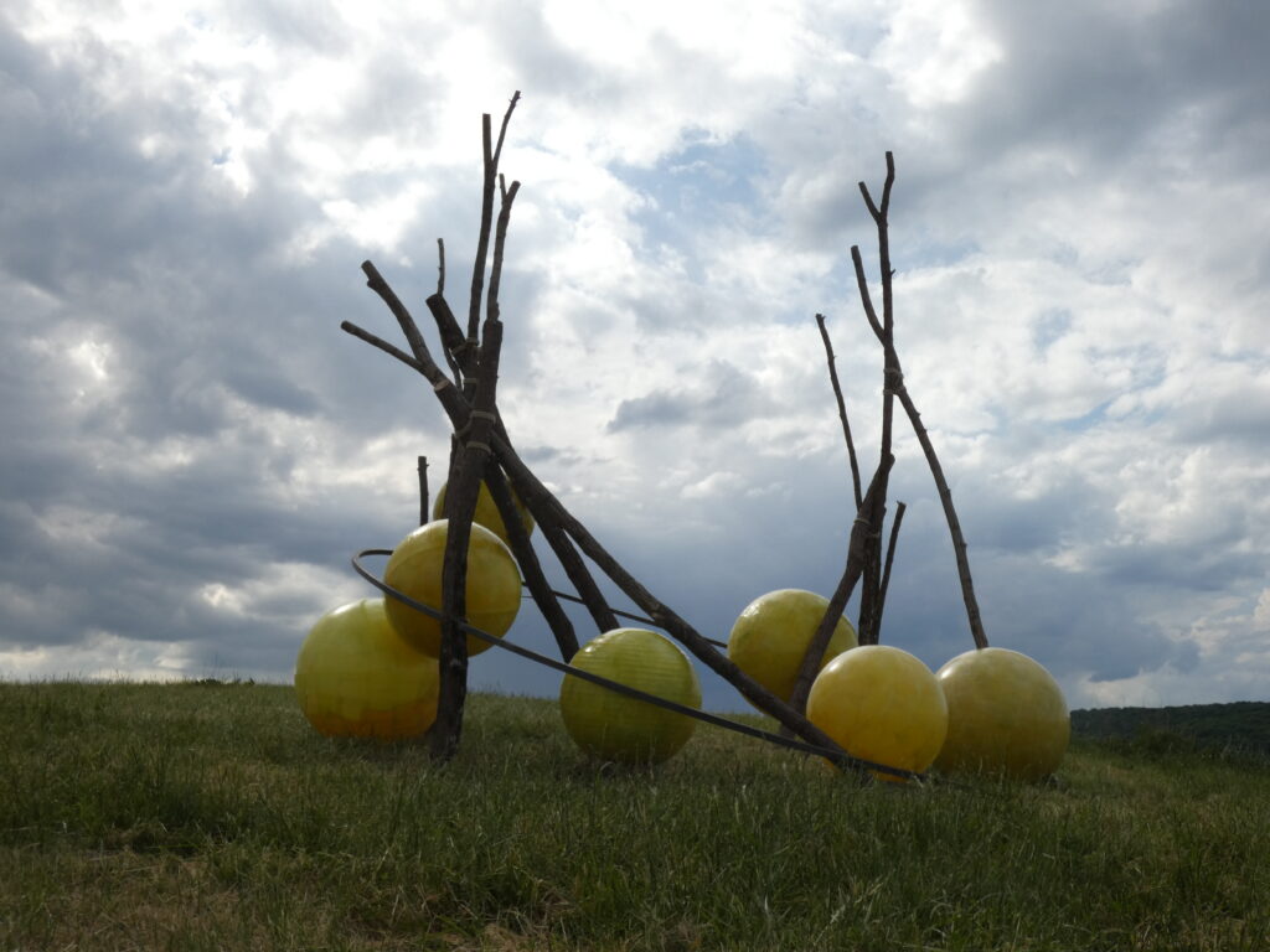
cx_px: 635
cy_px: 476
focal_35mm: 39
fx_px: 1431
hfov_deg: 47.9
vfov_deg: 36.8
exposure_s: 1/1000
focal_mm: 7.1
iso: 80
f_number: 4.5
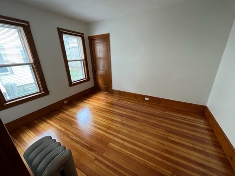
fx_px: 88
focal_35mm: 13
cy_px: 88
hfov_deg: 106.2
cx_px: 118
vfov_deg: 89.9
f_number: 1.8
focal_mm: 1.57
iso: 320
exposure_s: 1/60
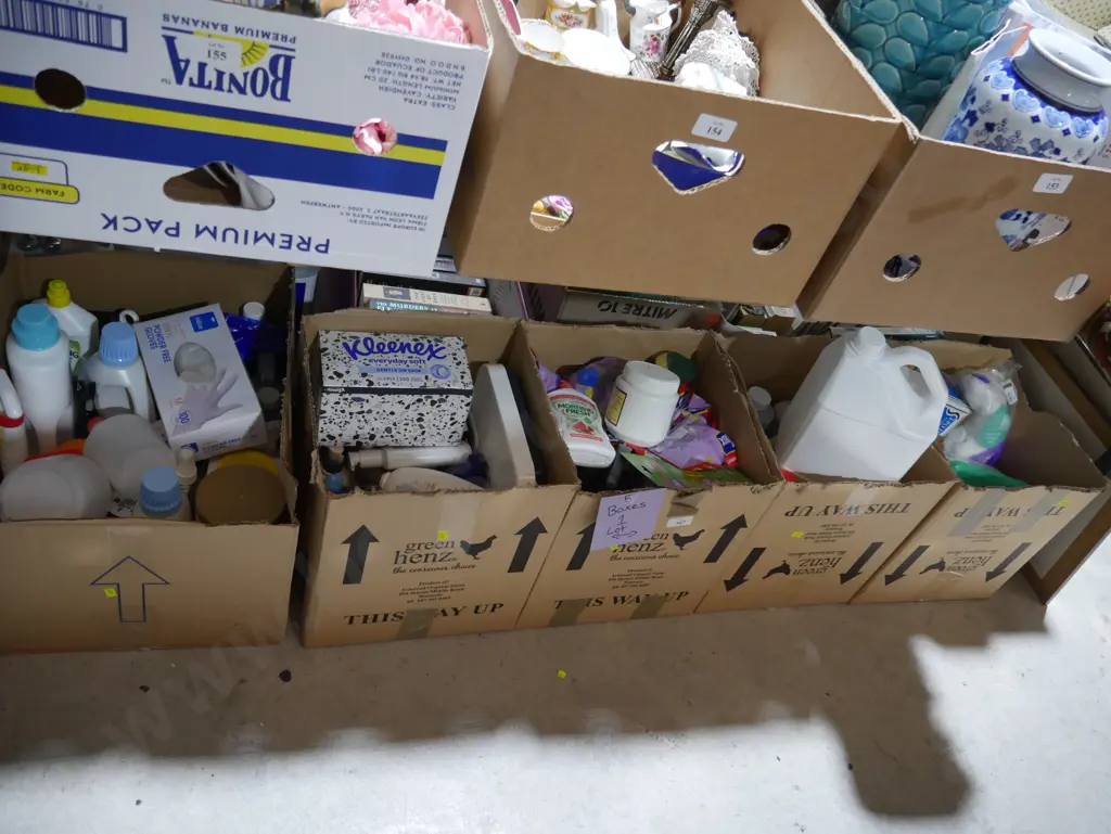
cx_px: 556
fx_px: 899
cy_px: 417
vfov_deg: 49.8
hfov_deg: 63.4
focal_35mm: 28
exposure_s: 1/60
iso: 640
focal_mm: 14
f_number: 3.5
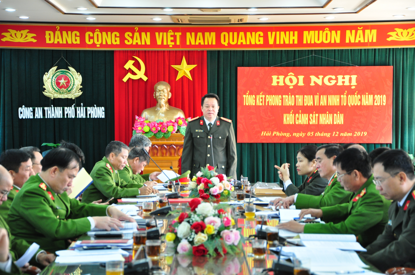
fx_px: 1071
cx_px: 208
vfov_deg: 14.7
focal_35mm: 93
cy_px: 138
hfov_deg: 21.9
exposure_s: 1/30
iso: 800
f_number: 5.3
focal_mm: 62
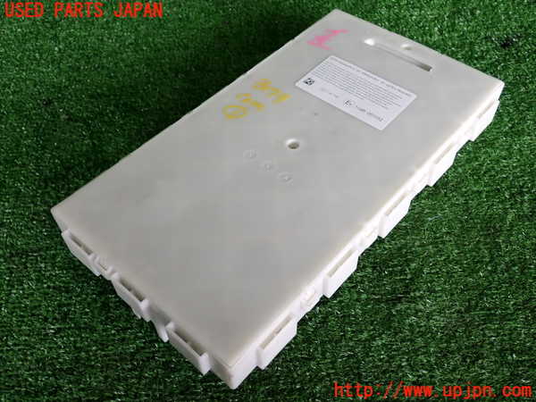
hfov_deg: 51.4
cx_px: 268
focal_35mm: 36
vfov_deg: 39.7
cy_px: 201
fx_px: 557
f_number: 2.5
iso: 200
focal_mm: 6.37
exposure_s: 1/125
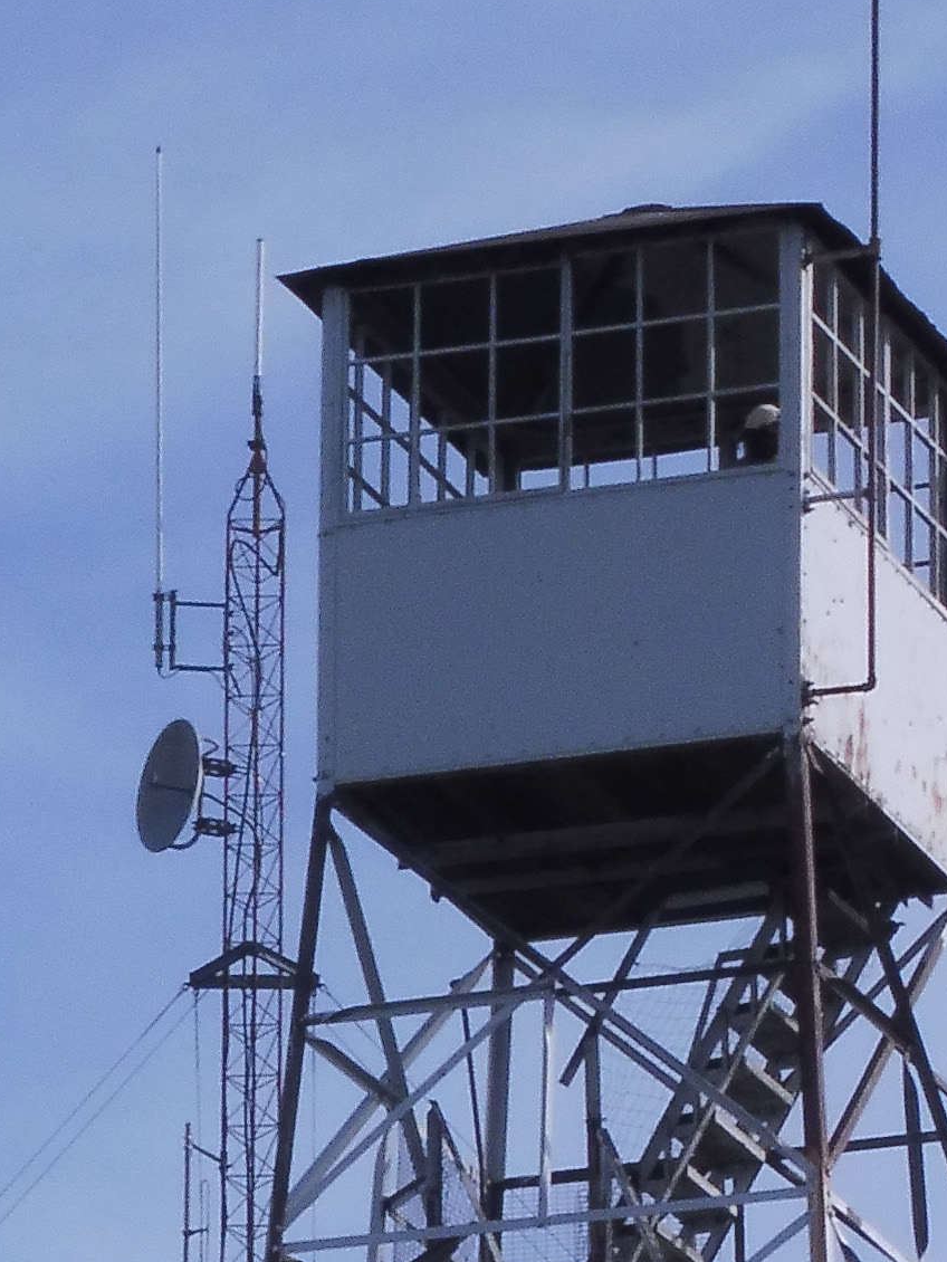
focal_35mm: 367
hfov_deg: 4.1
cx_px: 810
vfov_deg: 5.4
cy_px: 1736
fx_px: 13382
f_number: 7.1
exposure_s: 1/640
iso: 100
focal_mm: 16.1
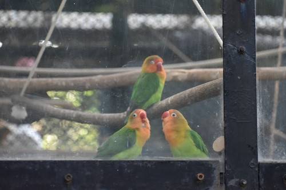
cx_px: 143
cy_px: 95
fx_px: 1167
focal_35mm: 147
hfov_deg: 14.0
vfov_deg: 9.3
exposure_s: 1/160
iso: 1250
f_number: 4.8
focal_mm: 98
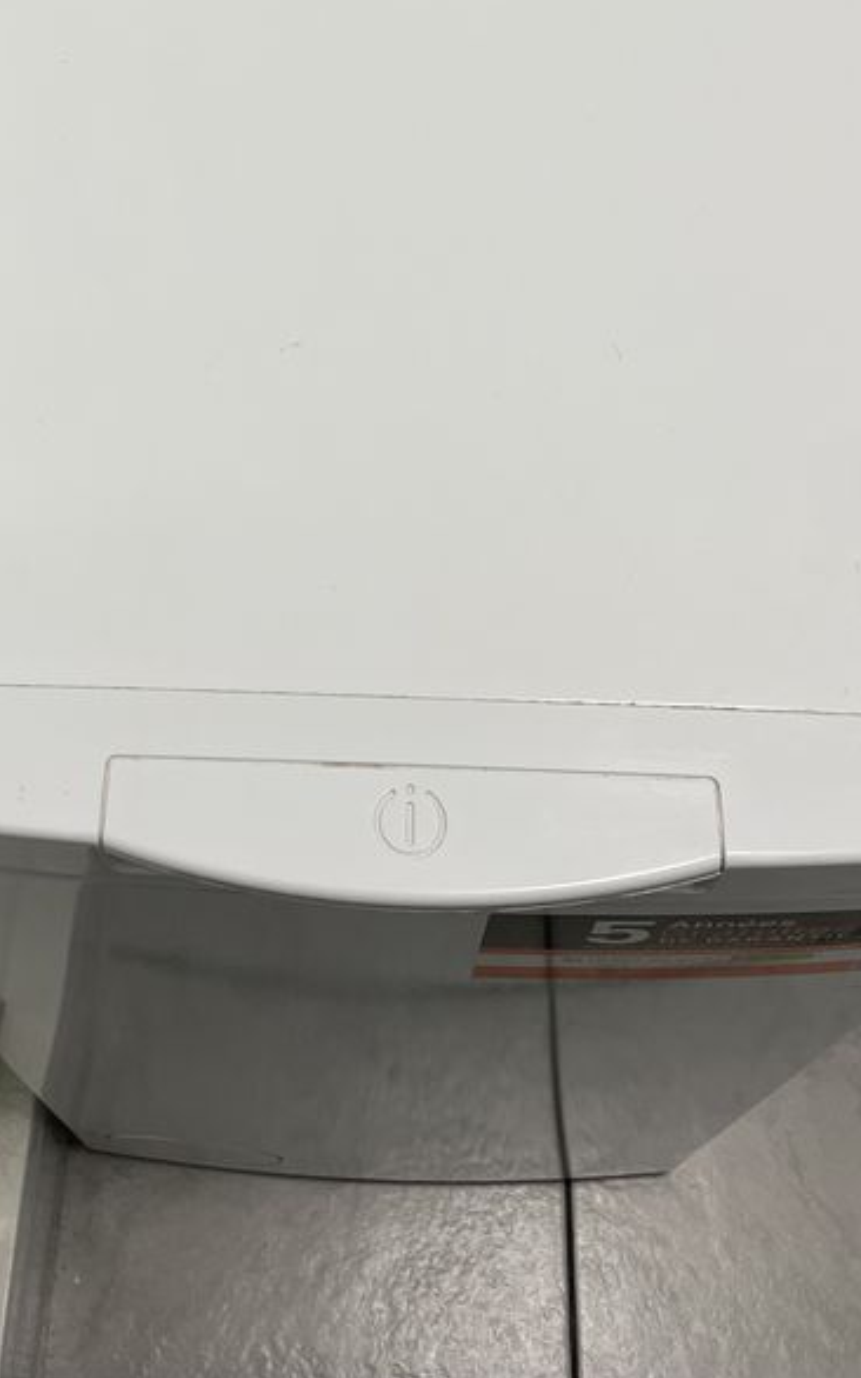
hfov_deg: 27.3
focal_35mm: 47
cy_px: 207
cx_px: 315
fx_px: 1765
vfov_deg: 40.3
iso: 100
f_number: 1.6
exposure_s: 1/100
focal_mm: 4.2
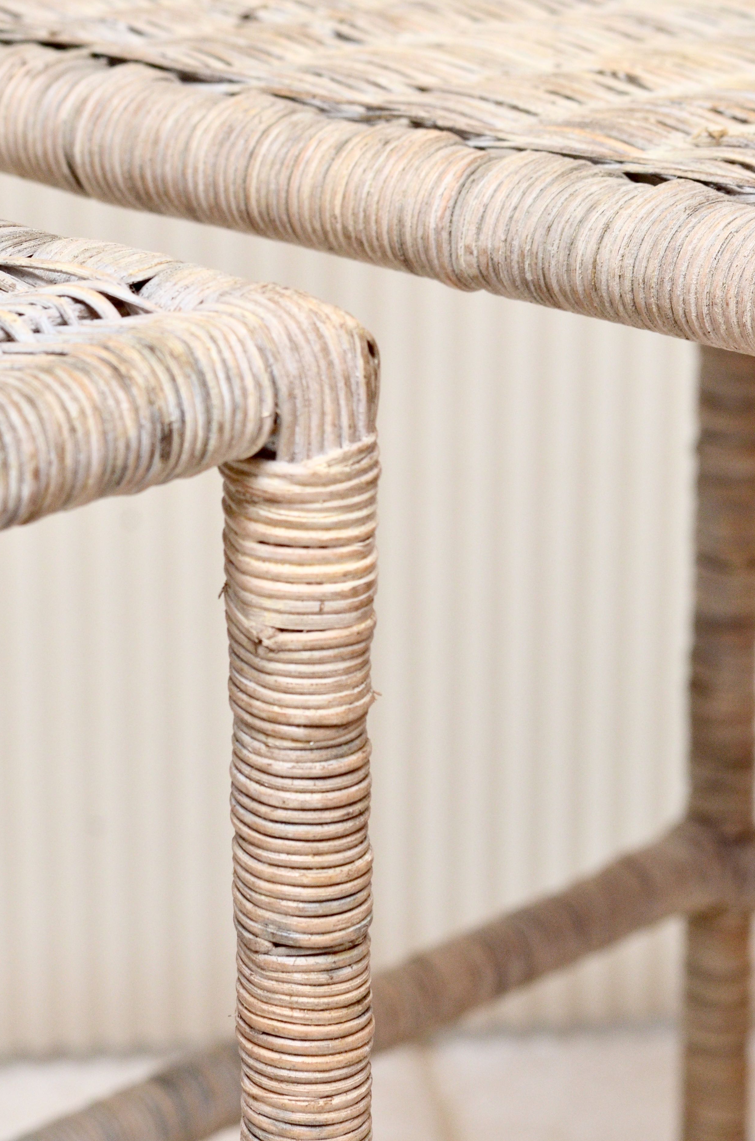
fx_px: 4362
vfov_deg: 14.9
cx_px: 275
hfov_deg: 9.9
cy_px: 541
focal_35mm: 138
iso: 800
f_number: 8
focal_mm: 70
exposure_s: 1/160
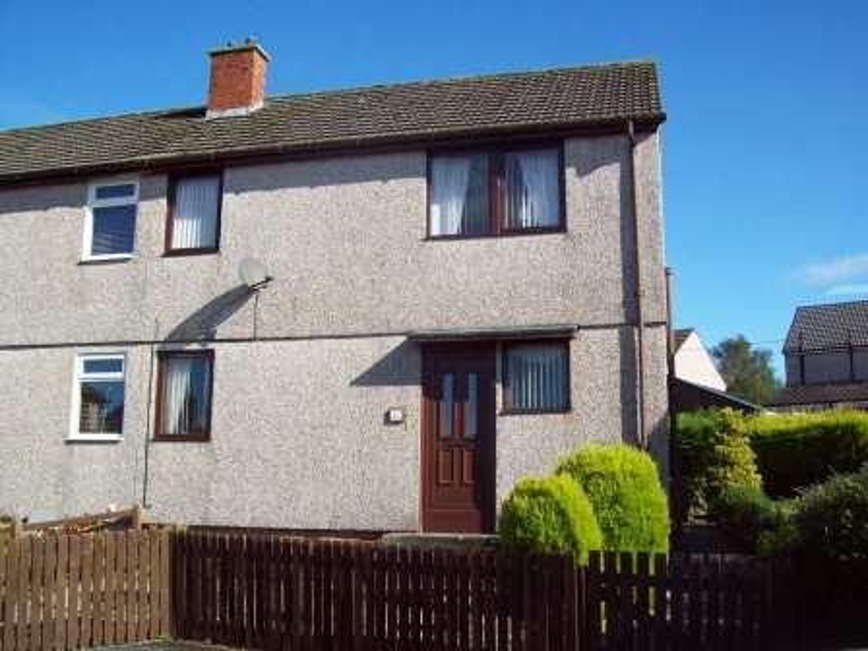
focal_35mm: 36
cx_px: 434
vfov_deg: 39.7
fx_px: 903
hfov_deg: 51.4
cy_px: 326
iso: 80
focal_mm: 6
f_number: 4.8
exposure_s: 1/405
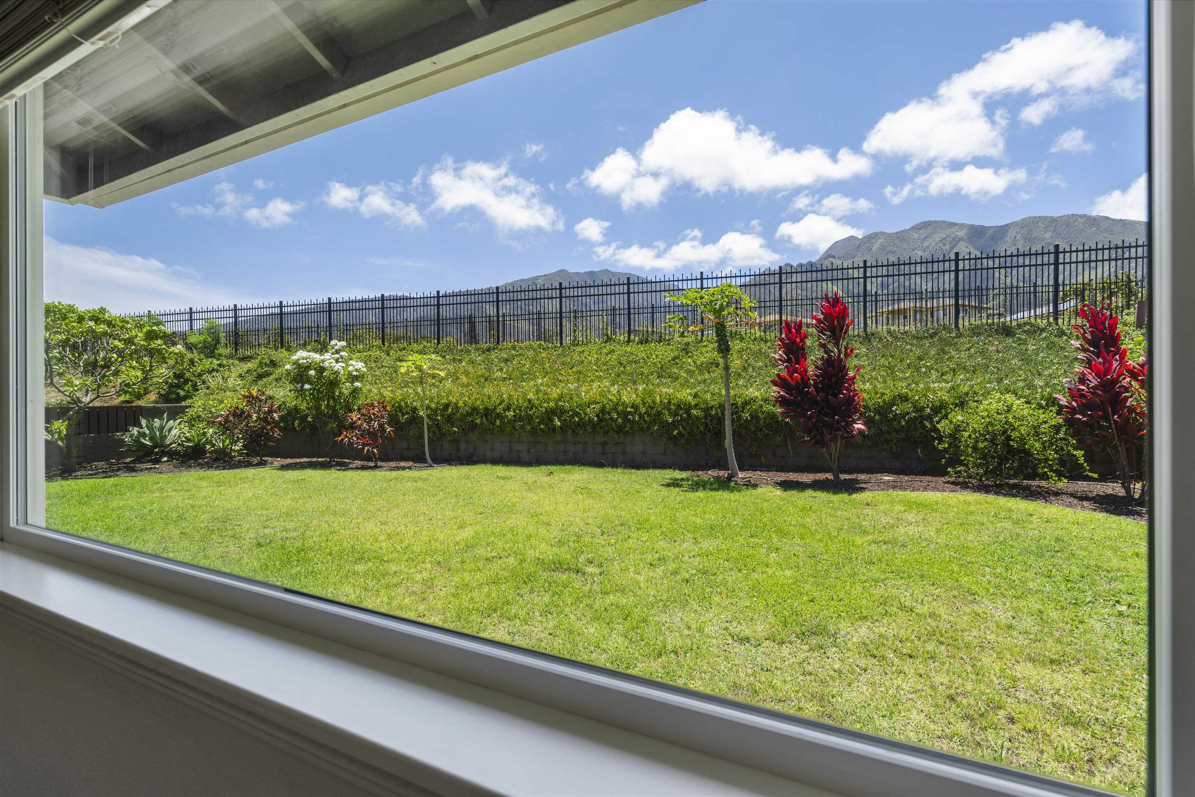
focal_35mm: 16
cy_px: 398
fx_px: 531
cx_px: 598
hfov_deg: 96.7
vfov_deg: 73.8
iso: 100
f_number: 8
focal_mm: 16
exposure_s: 1/200
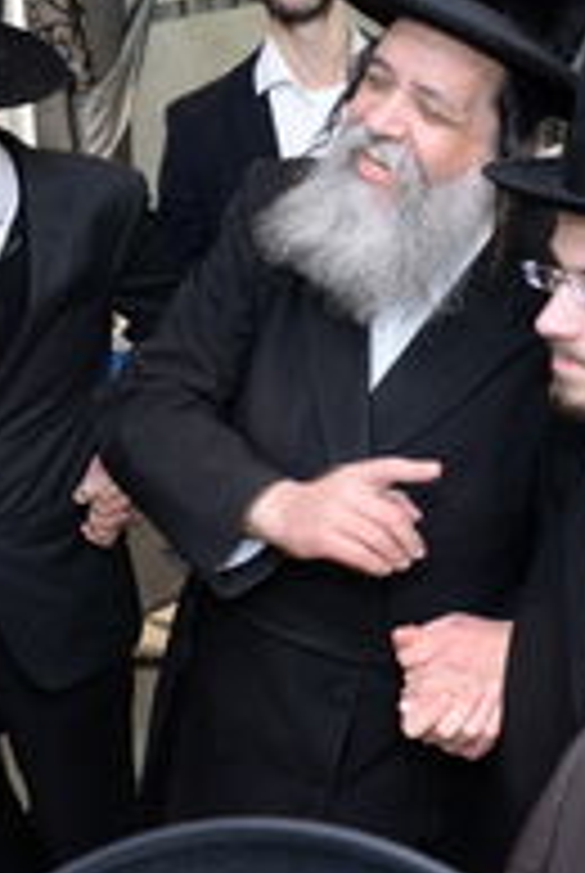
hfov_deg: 19.0
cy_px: 392
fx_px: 1749
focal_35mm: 72
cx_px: 324
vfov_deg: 28.0
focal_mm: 35
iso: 1600
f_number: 6.3
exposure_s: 1/60
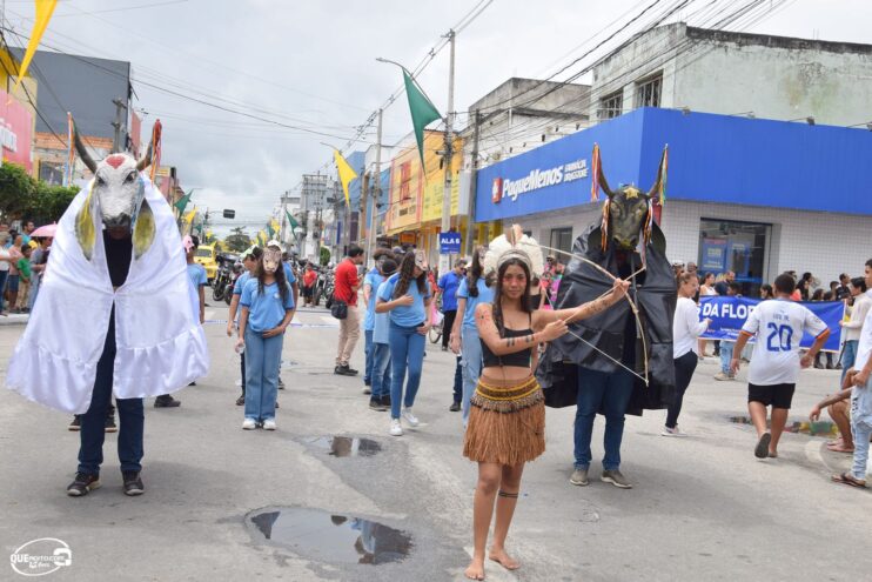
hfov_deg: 46.4
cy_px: 291
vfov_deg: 31.9
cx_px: 436
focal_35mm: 42
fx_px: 1017
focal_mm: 28
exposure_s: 1/320
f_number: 9
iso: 200
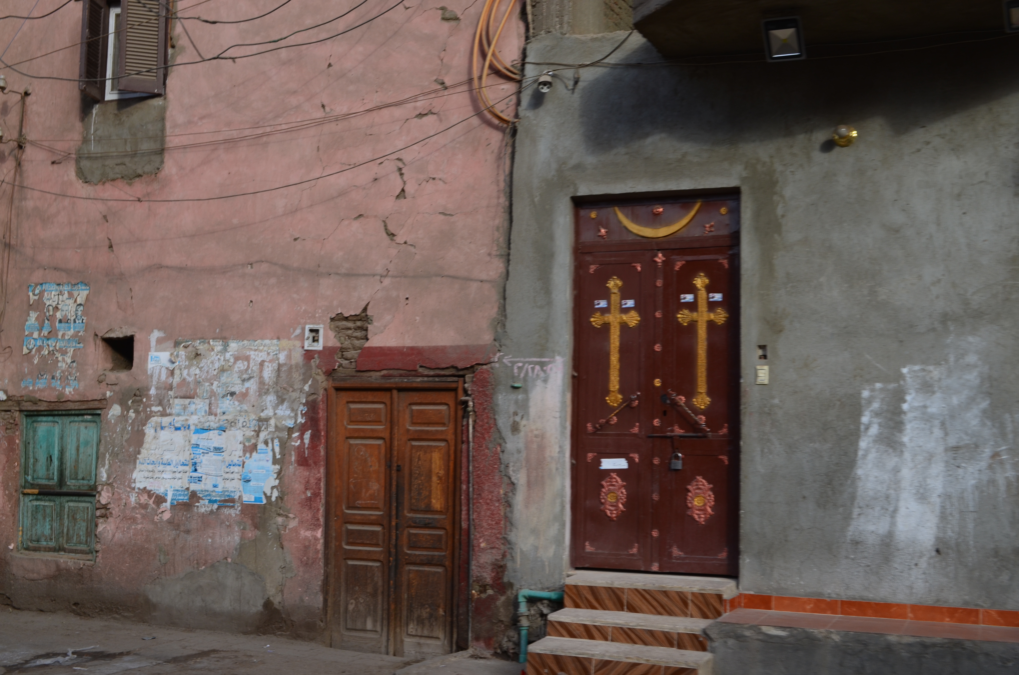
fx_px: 1229
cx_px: 510
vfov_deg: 30.7
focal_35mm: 44
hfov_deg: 45.0
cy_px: 338
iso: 200
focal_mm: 29
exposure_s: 1/100
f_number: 11
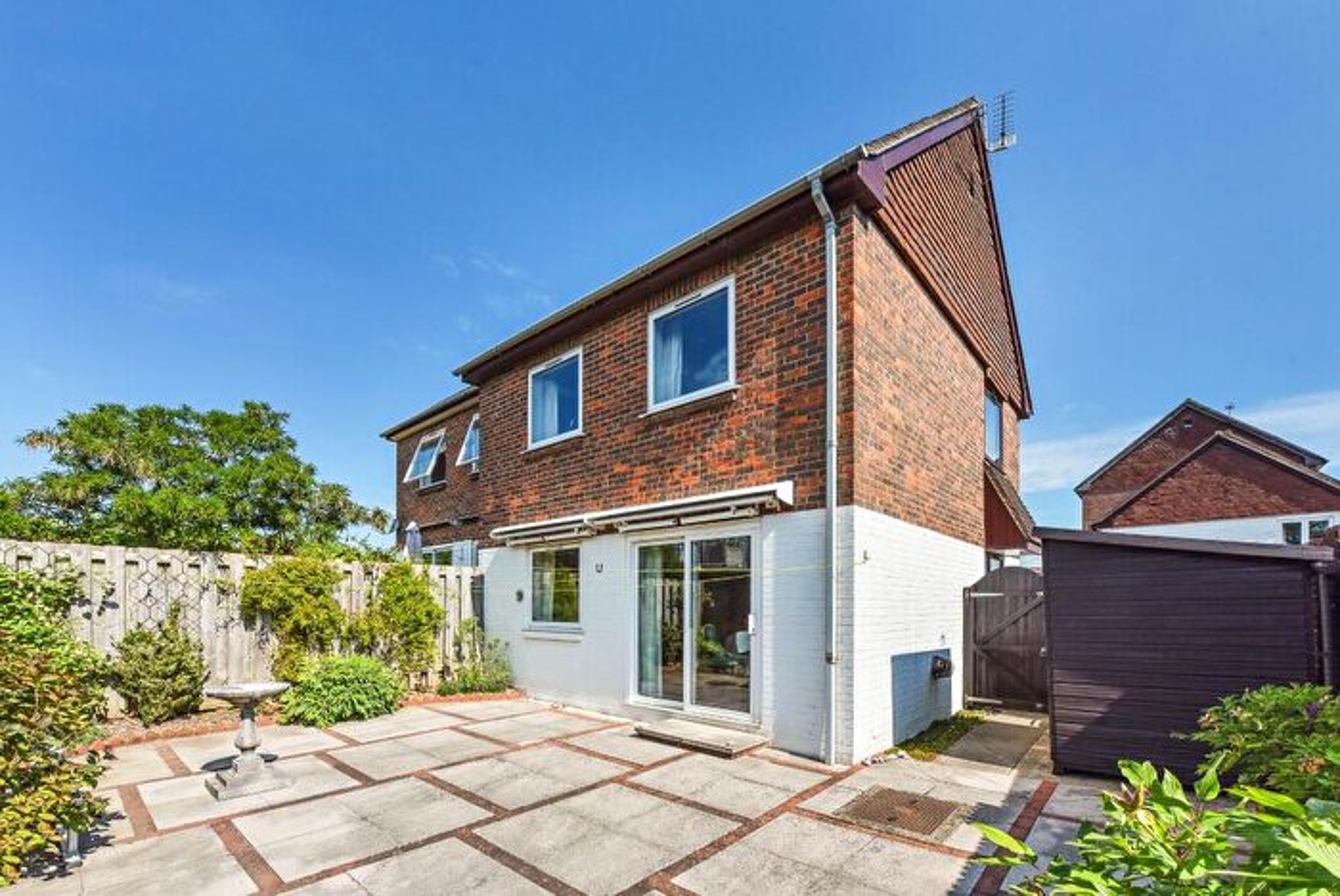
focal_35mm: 14
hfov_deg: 104.2
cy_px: 448
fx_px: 522
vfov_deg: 81.3
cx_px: 670
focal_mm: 14
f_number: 9
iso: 640
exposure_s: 1/1600
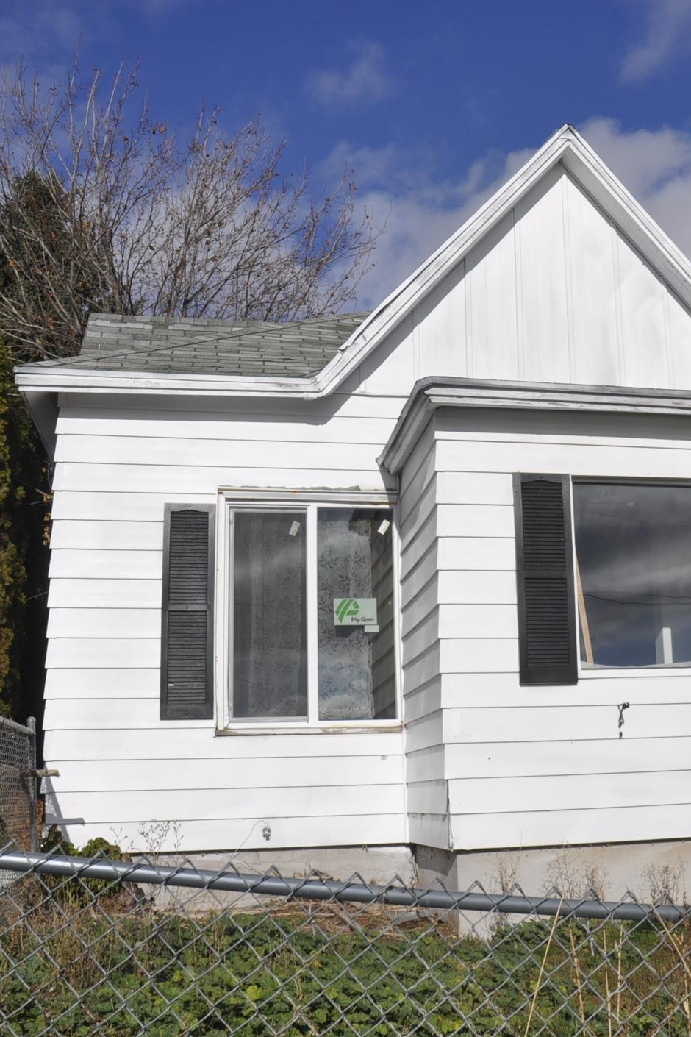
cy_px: 518
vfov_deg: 47.4
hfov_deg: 31.5
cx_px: 583
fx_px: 1180
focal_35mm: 41
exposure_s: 1/500
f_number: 11
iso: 200
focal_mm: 18
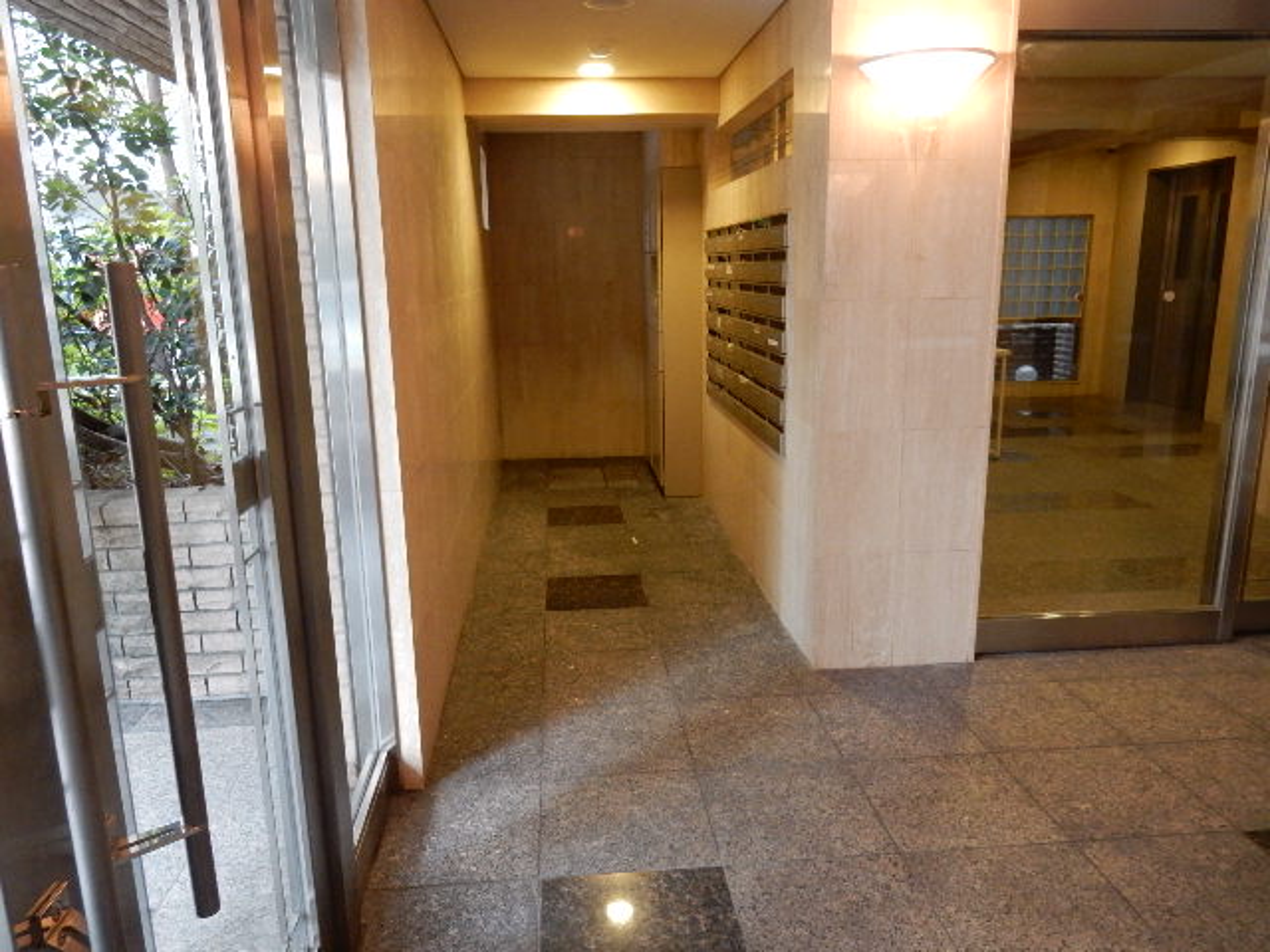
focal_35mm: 25
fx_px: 917
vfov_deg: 54.9
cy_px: 476
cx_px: 635
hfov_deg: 69.4
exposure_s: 1/13
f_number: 3.7
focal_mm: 4.5
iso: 400
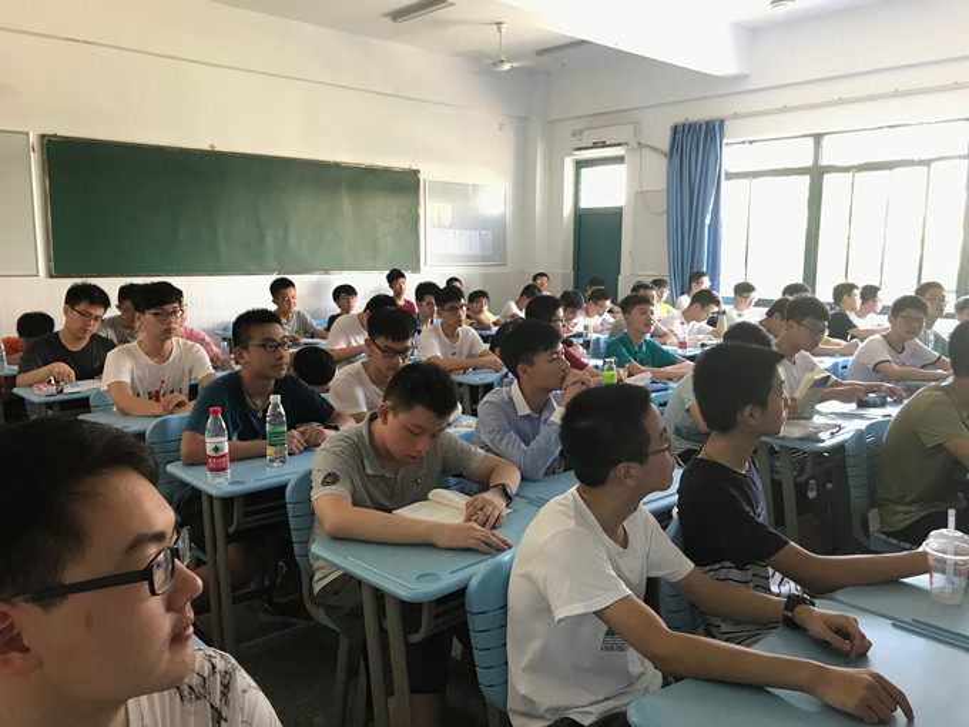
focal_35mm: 28
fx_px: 784
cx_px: 484
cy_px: 364
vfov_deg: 49.7
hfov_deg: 63.4
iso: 40
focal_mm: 3.99
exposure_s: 1/17
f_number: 1.8
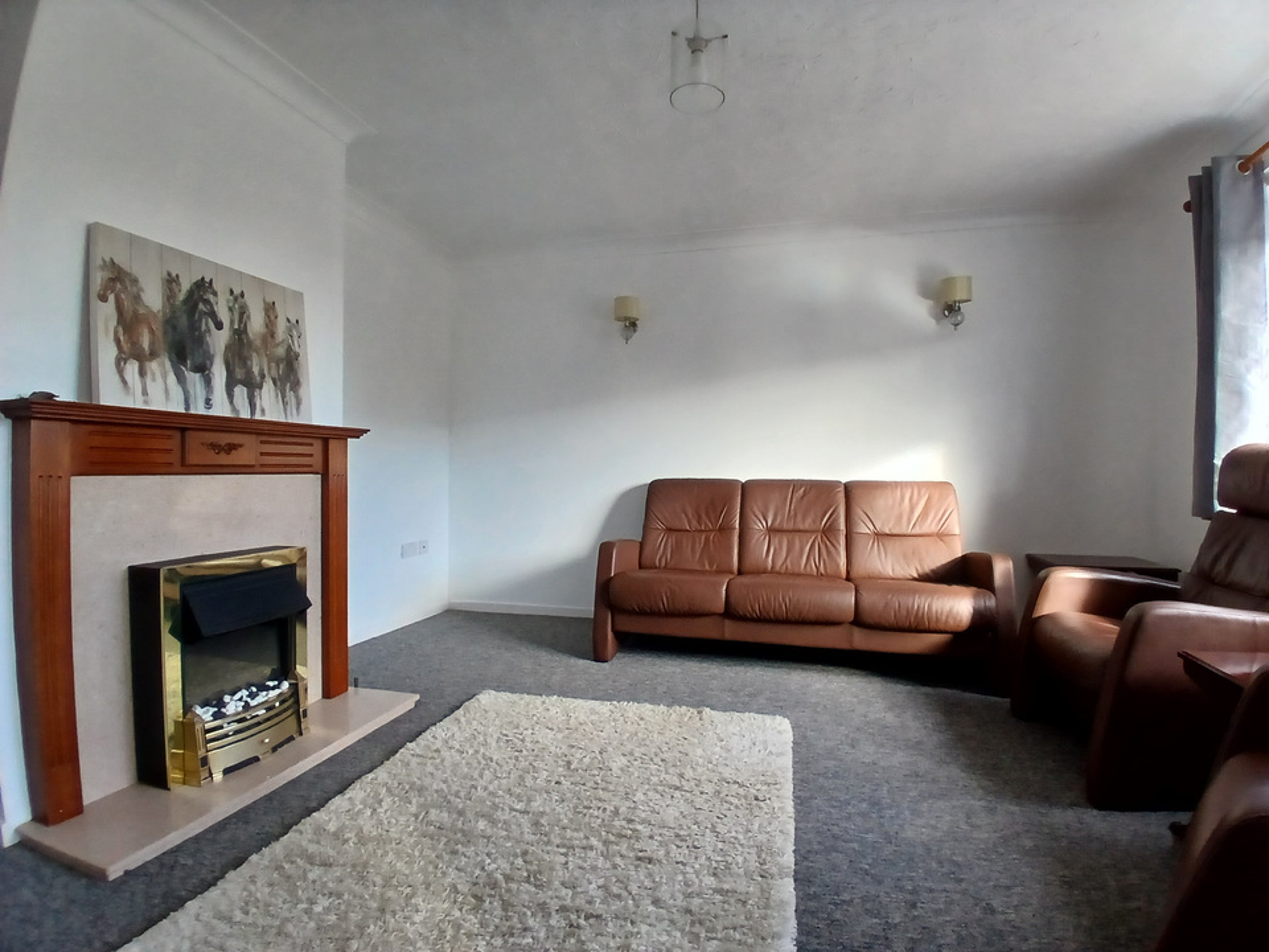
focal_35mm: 17
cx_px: 634
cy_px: 476
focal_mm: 1.4
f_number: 2.2
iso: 100
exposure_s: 1/50
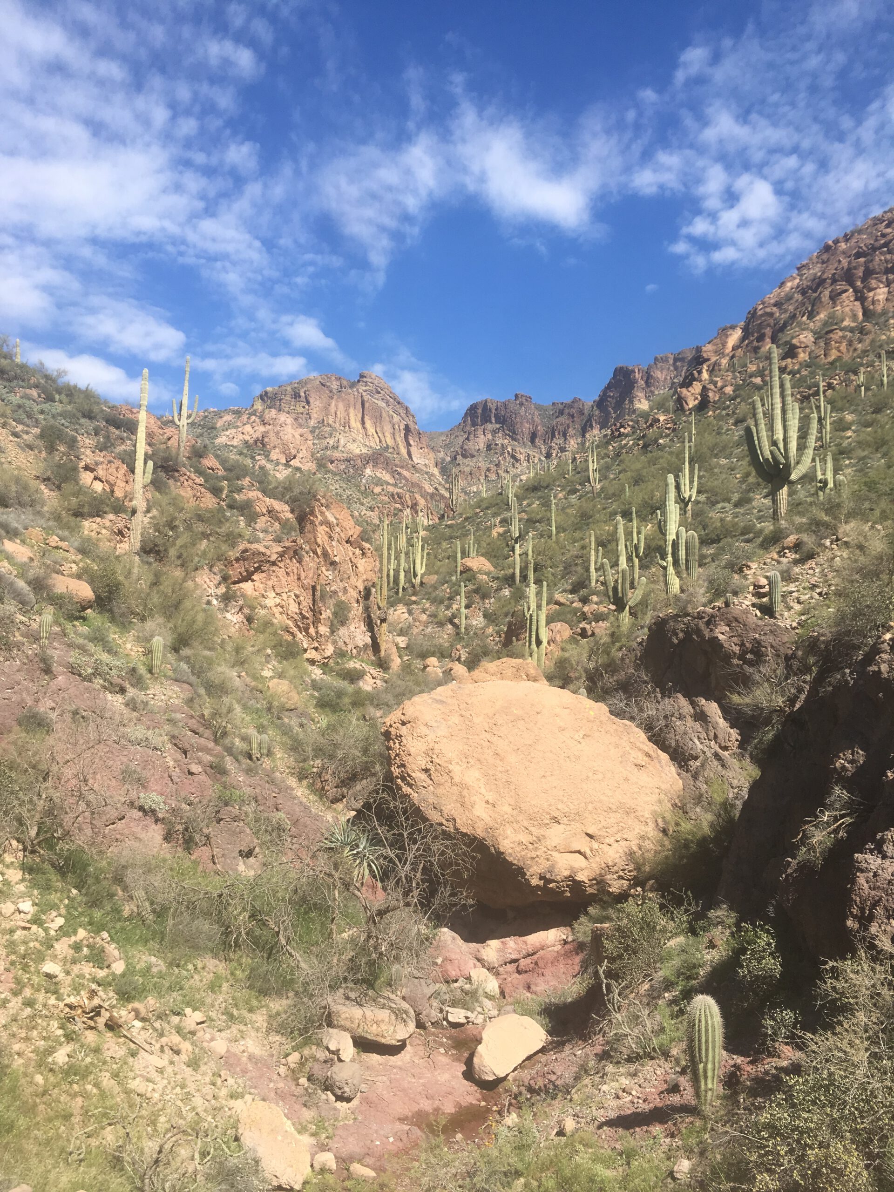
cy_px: 596
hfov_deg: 48.2
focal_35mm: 29
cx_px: 447
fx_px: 999
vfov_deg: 61.7
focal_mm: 4.15
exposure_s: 1/1326
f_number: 2.2
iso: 25
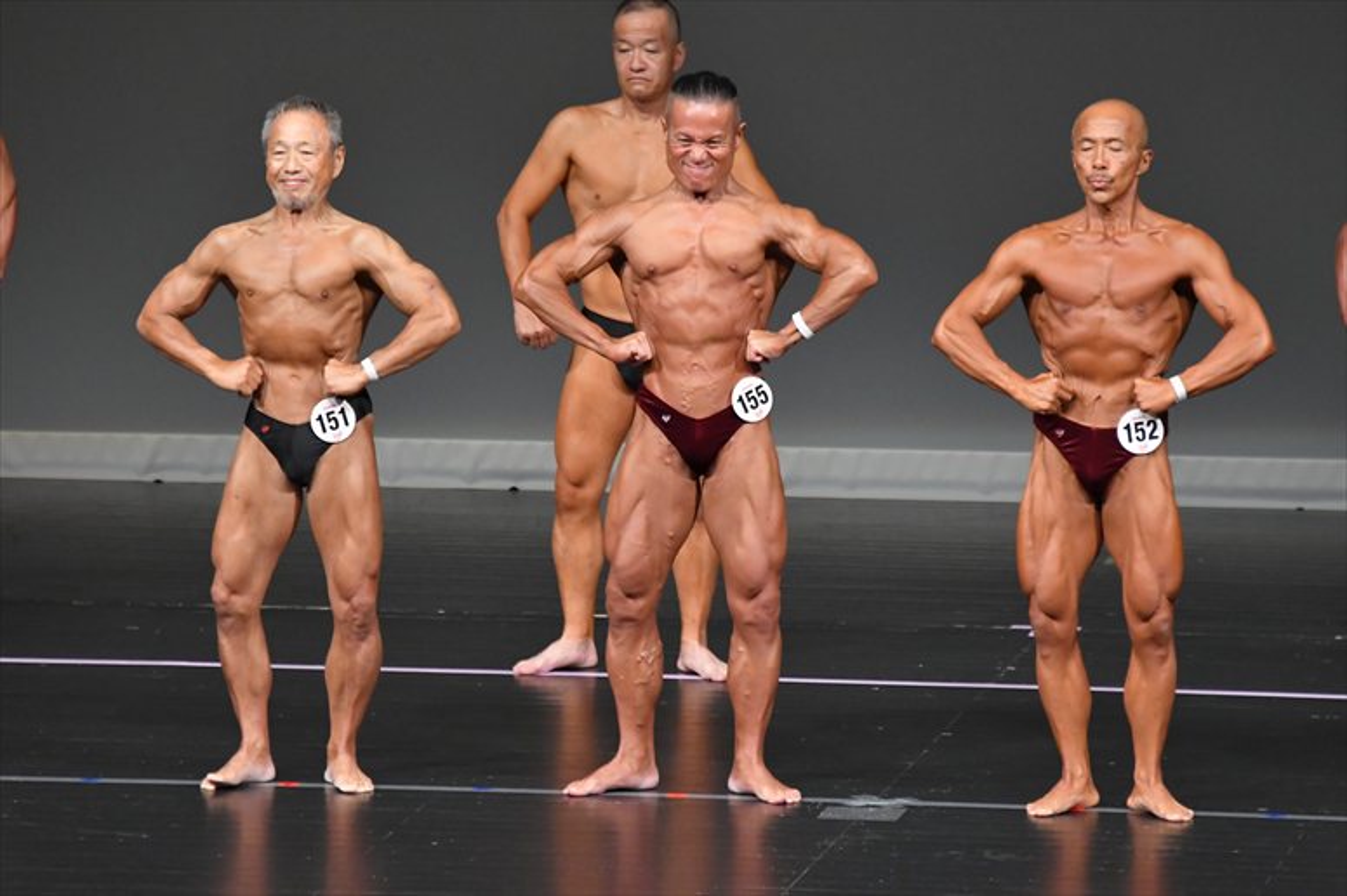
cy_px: 448
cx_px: 674
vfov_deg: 4.0
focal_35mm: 345
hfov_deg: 6.0
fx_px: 12903
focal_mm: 230
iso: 4000
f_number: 5.6
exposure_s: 1/400
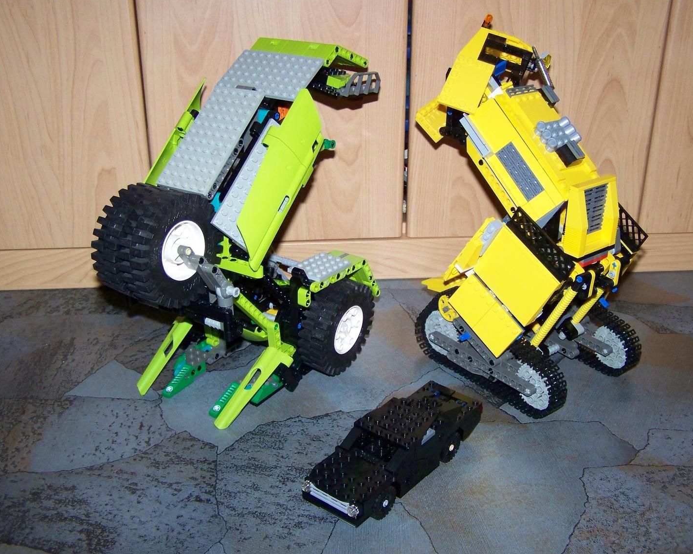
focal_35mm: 40
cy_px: 275
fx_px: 820
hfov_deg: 45.8
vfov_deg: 37.3
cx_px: 363
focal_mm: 6.3
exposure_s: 1/30
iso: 200
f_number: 2.8
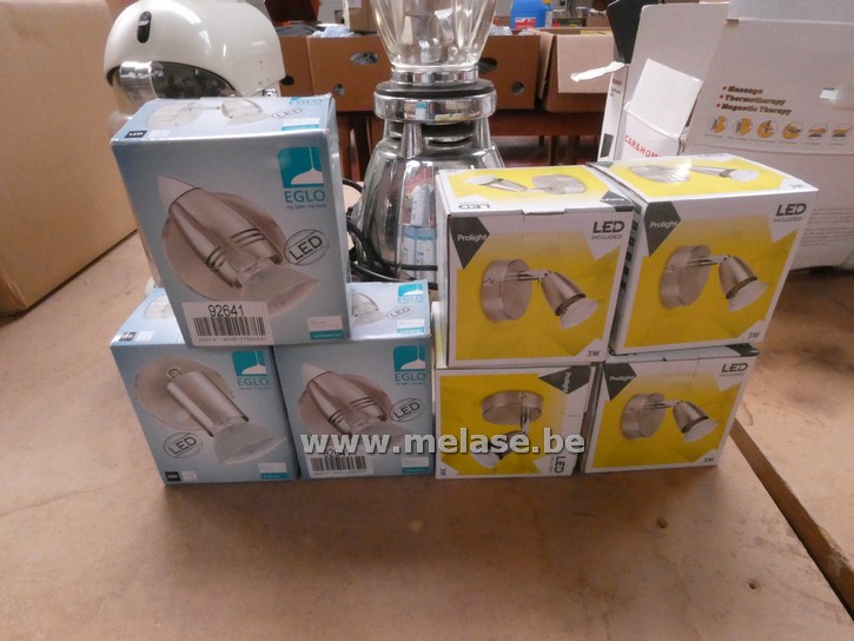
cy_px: 320
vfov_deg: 66.0
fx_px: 493
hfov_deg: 81.7
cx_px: 427
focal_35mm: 20
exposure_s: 1/60
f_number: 8
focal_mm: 3.6
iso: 1250
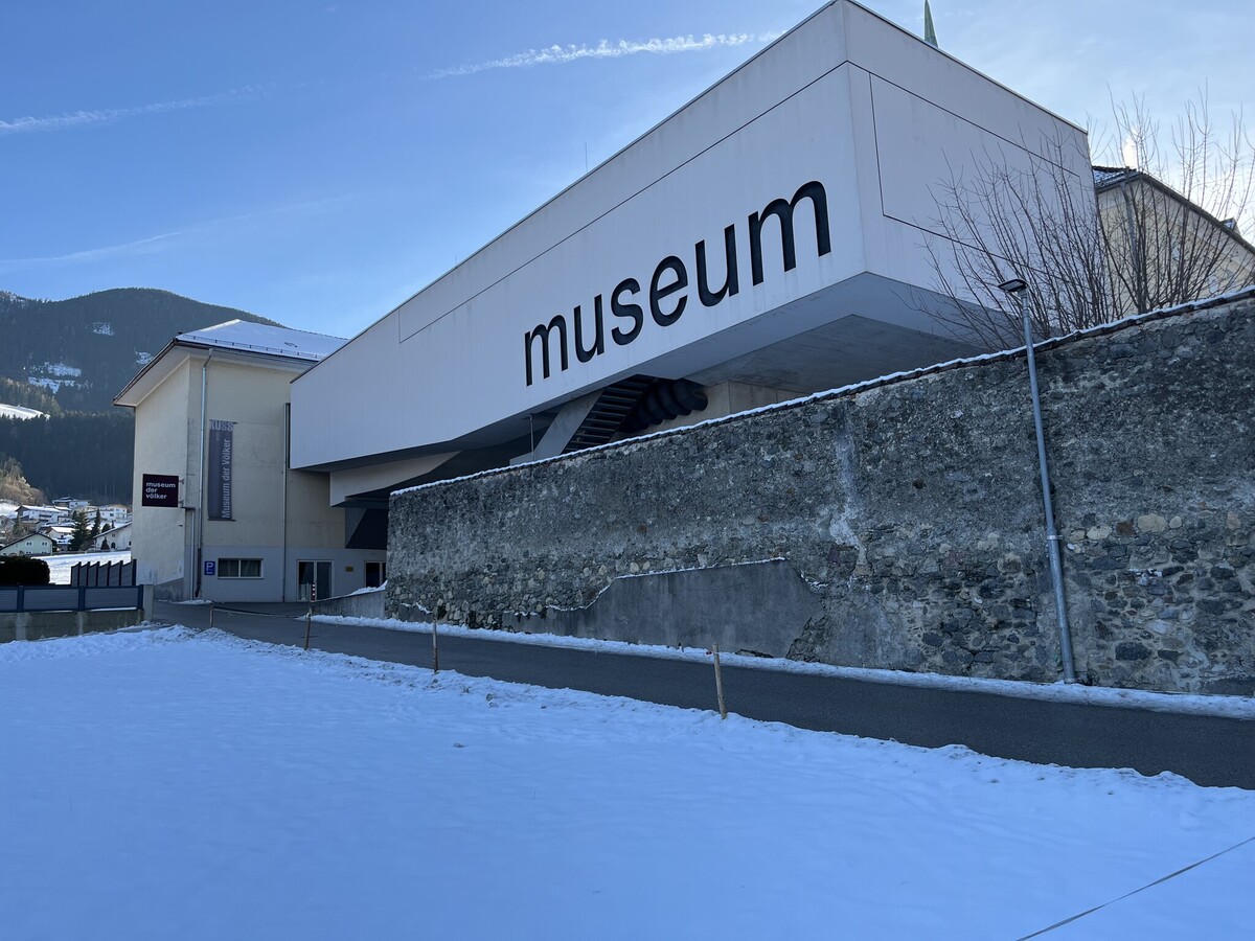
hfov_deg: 67.3
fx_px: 943
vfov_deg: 53.1
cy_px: 470
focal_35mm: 26
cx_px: 628
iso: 50
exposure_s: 1/1140
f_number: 1.6
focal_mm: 5.1
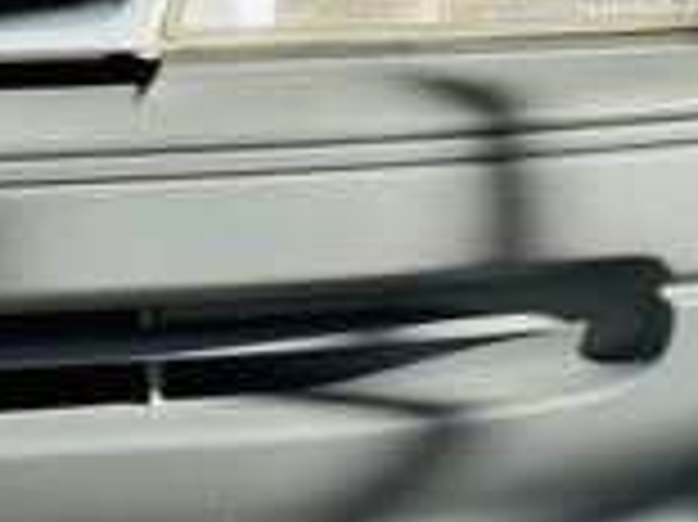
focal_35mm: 146
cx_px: 612
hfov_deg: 13.4
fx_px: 2942
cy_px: 27
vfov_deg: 10.1
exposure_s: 1/2717
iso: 64
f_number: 1.78
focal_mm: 6.76
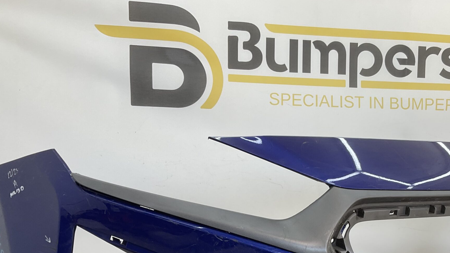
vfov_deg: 24.4
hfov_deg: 43.4
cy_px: 244
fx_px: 561
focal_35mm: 47
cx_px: 280
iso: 16
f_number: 1.8
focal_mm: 3
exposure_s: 1/128
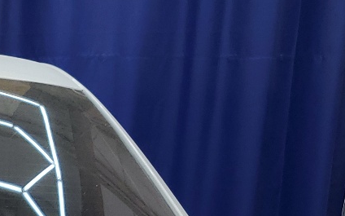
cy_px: 448
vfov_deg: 11.3
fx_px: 978
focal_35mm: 104
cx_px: -160
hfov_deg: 18.0
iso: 50
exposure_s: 1/172
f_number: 1.5
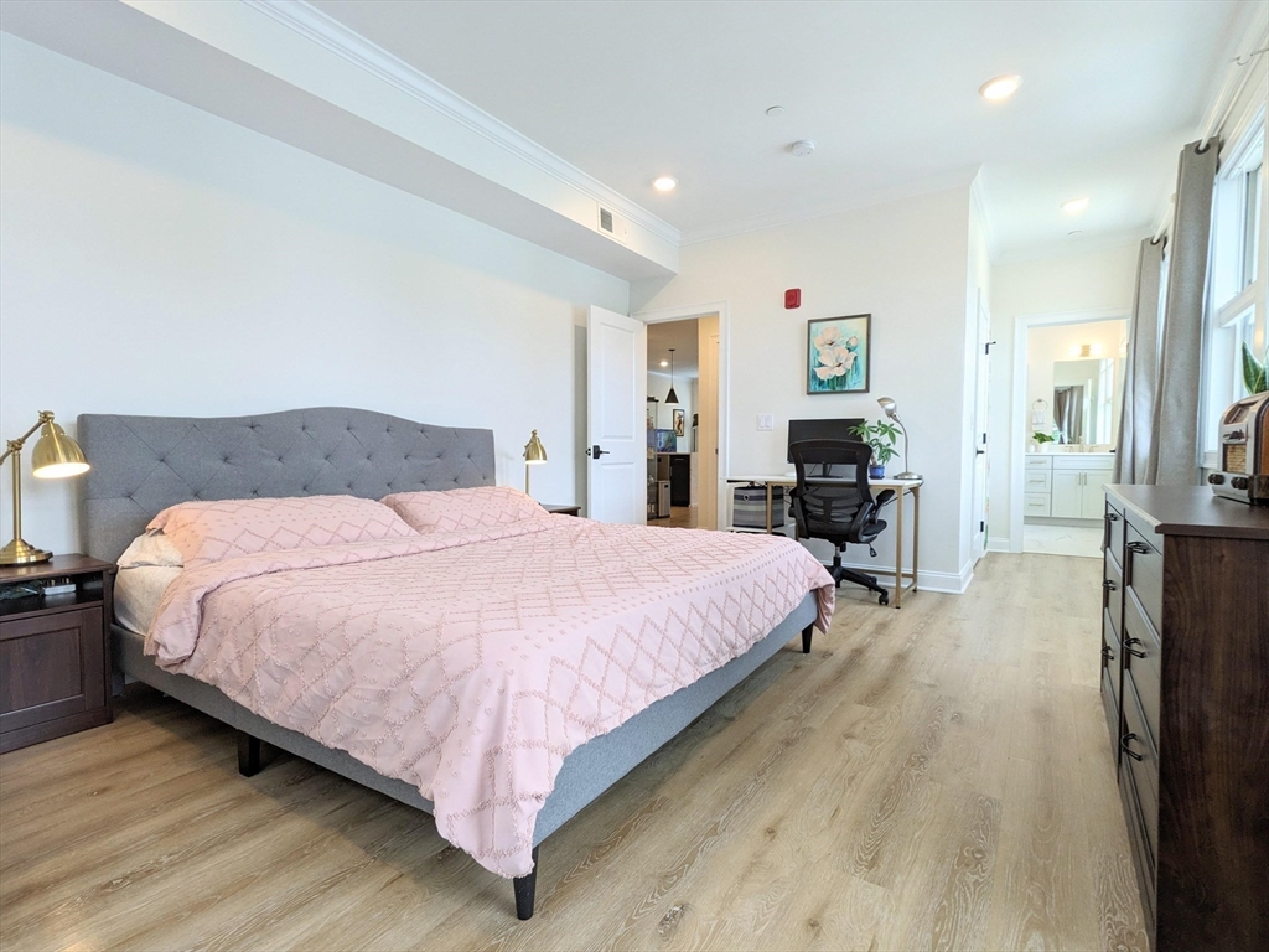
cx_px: 634
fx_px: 587
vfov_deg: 78.1
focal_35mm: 16
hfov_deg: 94.5
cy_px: 476
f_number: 2.2
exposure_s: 1/60
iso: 47
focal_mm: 2.22
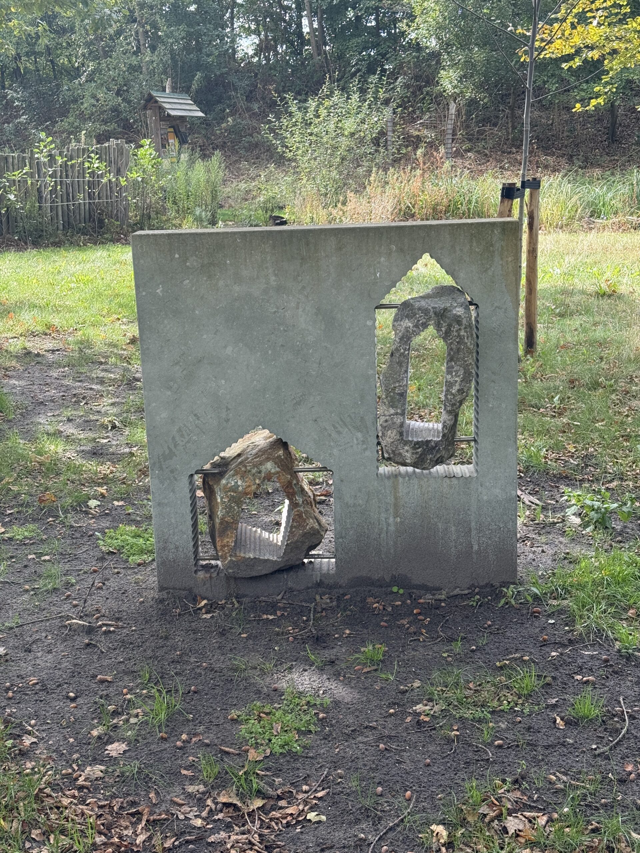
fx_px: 1183
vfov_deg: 39.7
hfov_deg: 30.3
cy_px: 426
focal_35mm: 48
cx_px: 320
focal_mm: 6.76
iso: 64
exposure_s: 1/675
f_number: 1.78
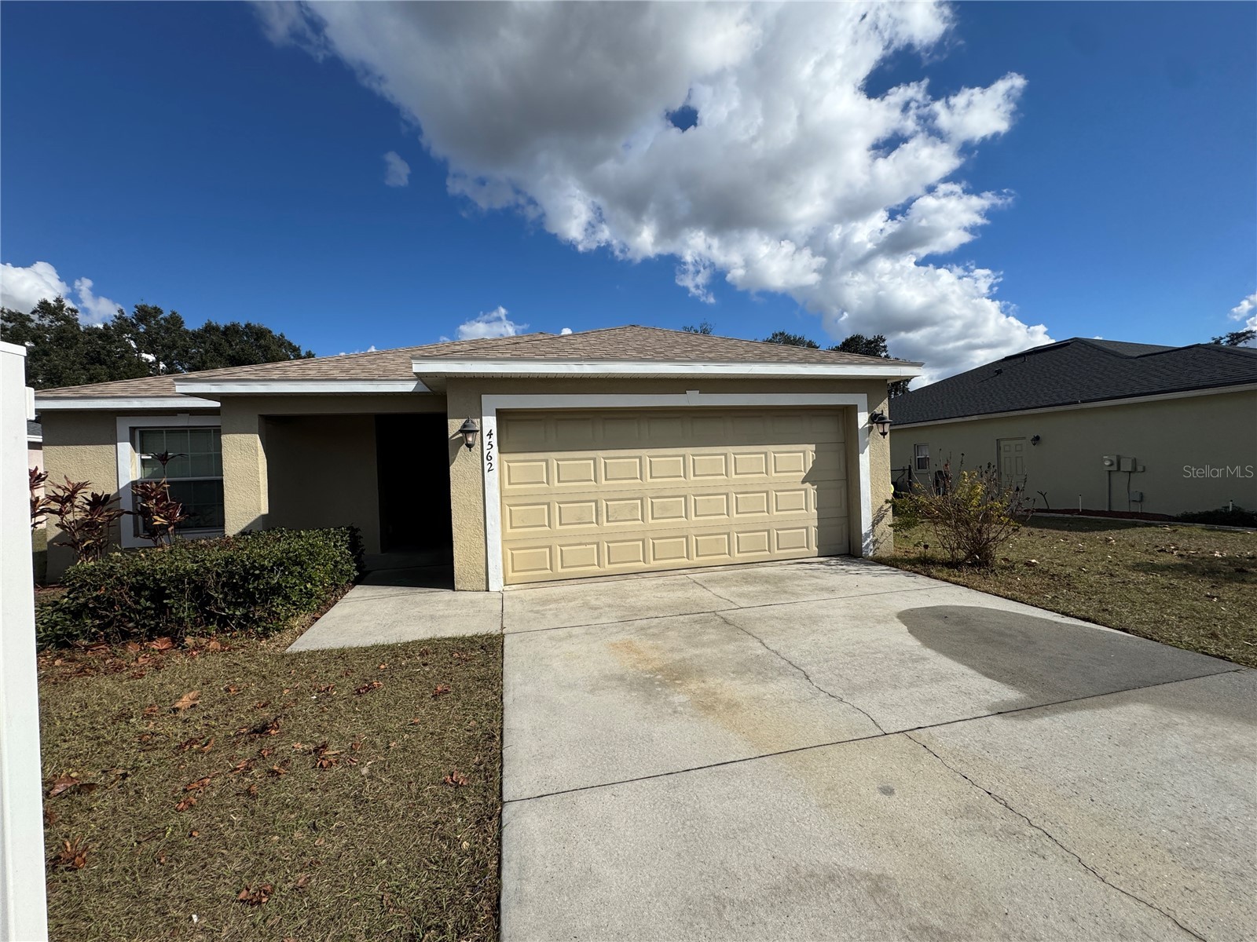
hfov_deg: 102.1
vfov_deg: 85.7
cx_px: 628
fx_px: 508
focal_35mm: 14
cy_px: 471
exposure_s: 1/3546
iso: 50
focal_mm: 2.22
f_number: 2.2
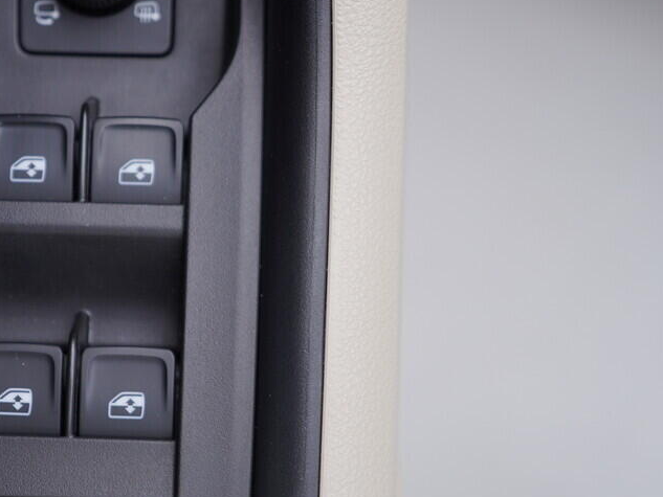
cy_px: 333
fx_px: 1073
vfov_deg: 26.0
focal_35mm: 56
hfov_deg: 33.6
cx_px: 163
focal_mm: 24
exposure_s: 1/50
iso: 125
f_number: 3.2
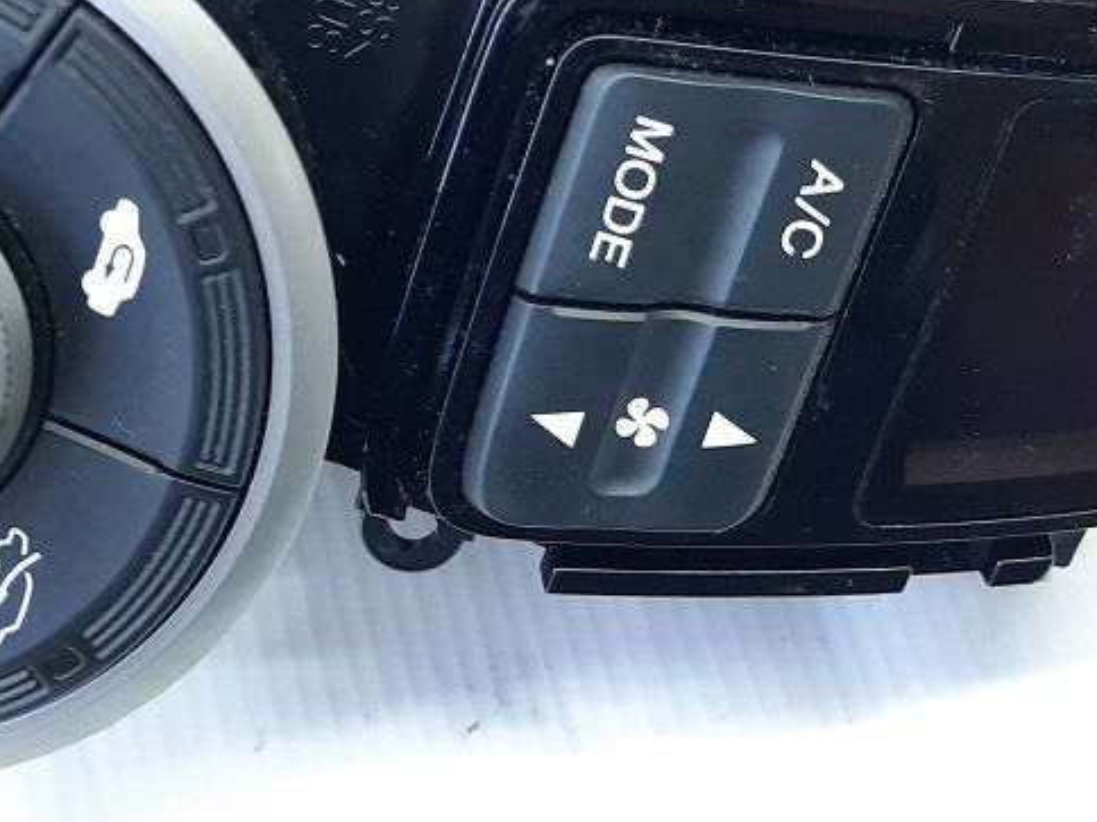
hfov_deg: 31.0
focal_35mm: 62
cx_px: 363
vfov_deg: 22.8
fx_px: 1965
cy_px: 18
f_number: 2
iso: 250
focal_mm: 4.6
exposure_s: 1/50
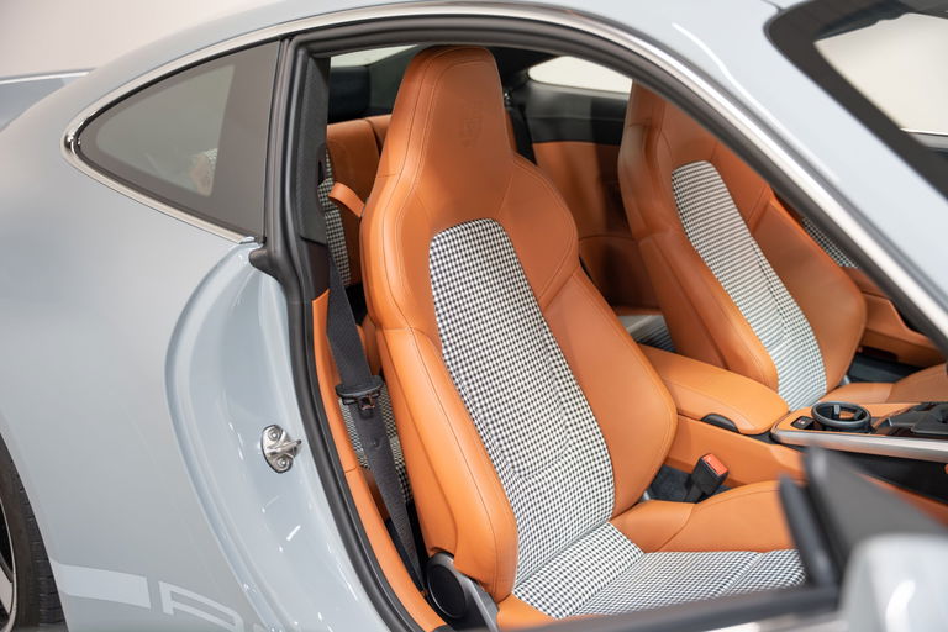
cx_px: 474
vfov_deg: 35.1
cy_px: 316
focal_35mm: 38
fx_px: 1001
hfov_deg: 50.7
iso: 400
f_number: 2.8
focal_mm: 38
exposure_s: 1/6
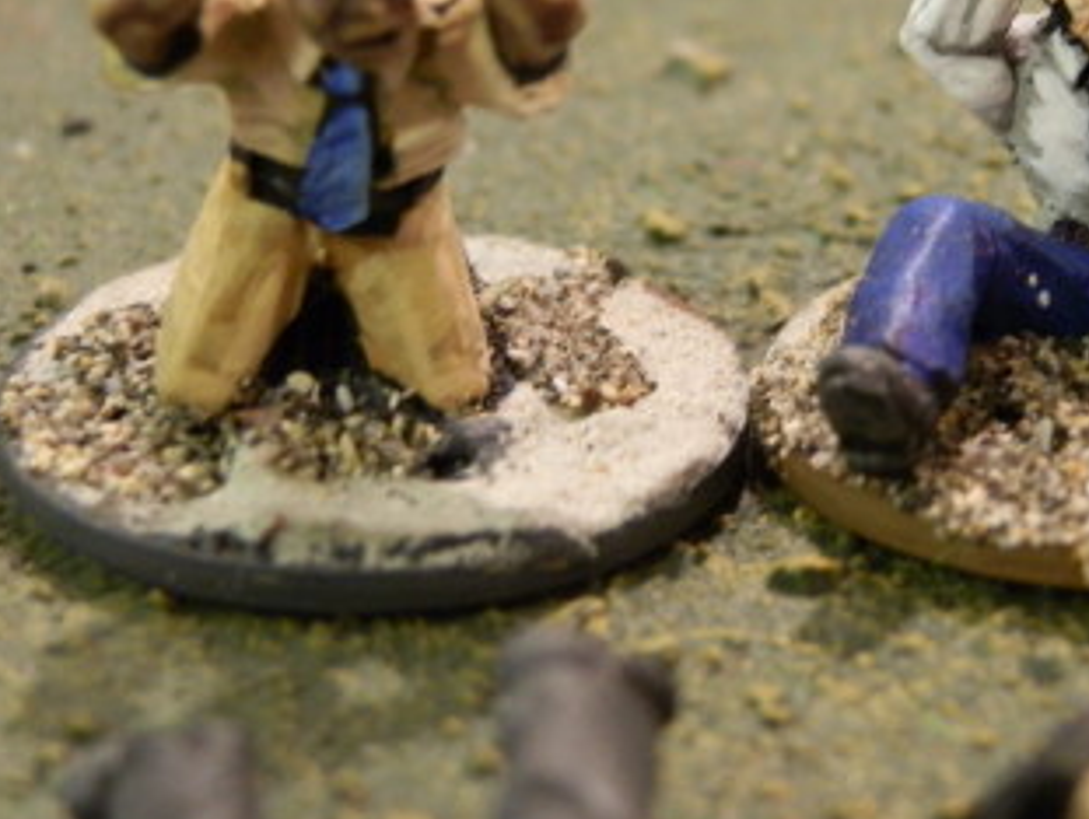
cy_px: 140
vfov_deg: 14.0
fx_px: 3307
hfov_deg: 18.6
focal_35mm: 105
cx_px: 749
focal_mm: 10.99
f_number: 3.7
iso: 250
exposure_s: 1/8
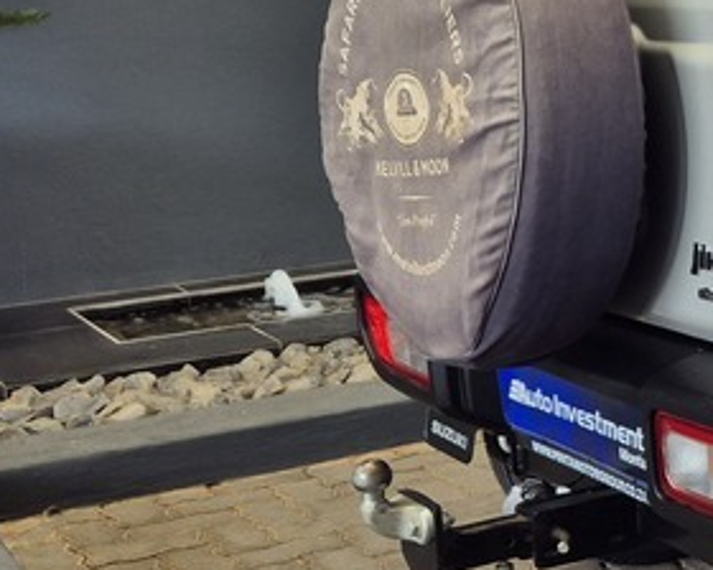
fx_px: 1730
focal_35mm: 82
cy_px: 191
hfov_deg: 19.8
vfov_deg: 18.7
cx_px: 1110
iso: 25
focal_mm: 5.4
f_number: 1.8
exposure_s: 1/298
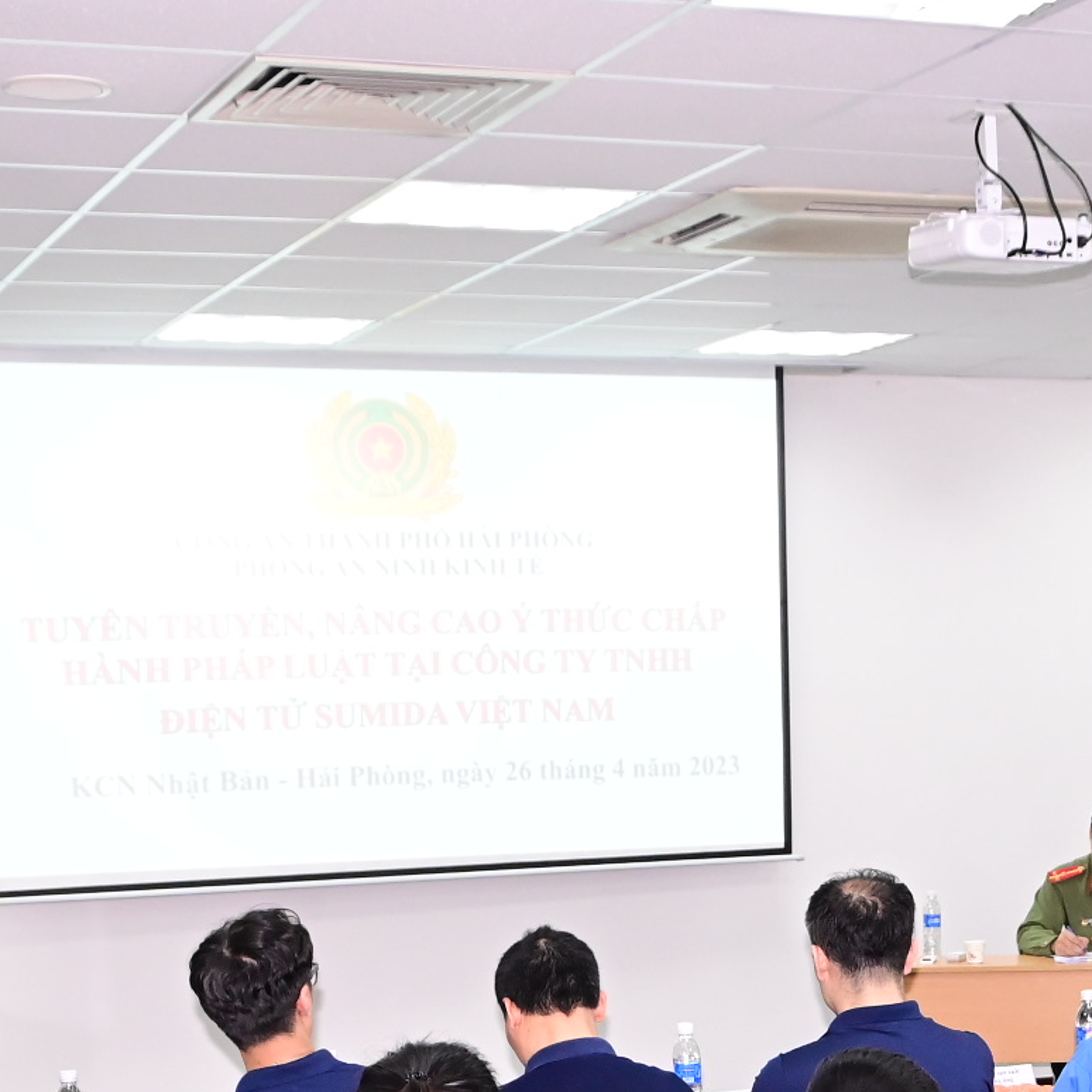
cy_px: 917
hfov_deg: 21.4
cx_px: 893
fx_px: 2855
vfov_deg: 21.3
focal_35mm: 80
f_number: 5.6
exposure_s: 1/200
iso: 2500
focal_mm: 25
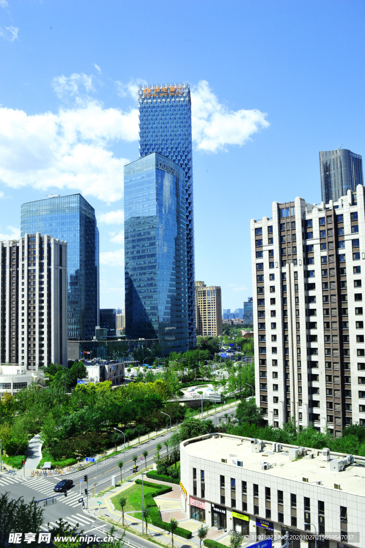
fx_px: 503
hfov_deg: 39.9
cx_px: 182
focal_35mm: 33
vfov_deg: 57.3
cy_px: 274
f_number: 8
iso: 100
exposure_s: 1/250
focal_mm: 22
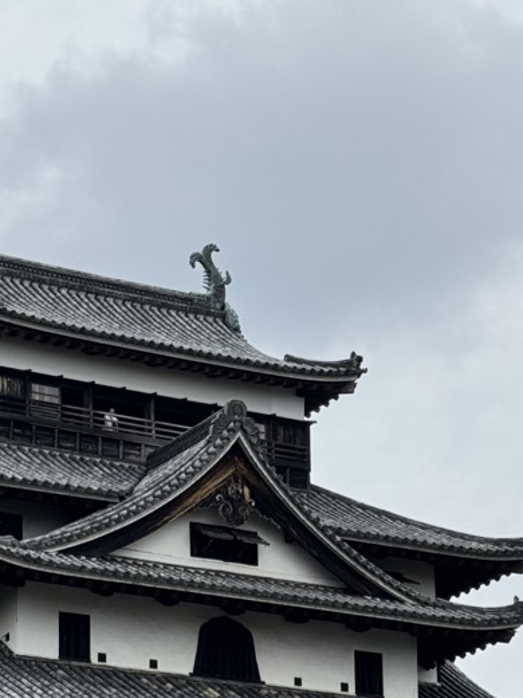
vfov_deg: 15.2
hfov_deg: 11.7
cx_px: 139
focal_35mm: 126
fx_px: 2538
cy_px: 781
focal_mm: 6.76
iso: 64
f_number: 1.78
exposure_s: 1/3817
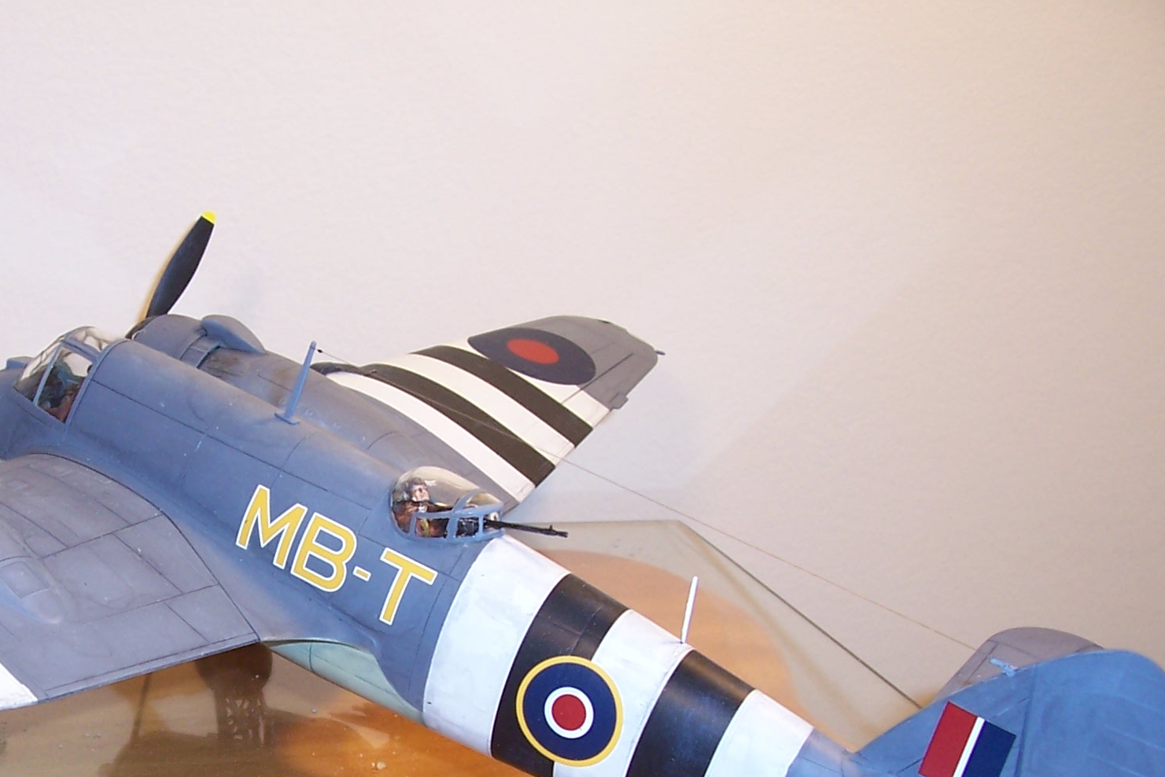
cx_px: 287
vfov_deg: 24.2
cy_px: 643
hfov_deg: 35.4
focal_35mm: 55
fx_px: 1780
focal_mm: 5.6
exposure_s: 1/60
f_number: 2.7
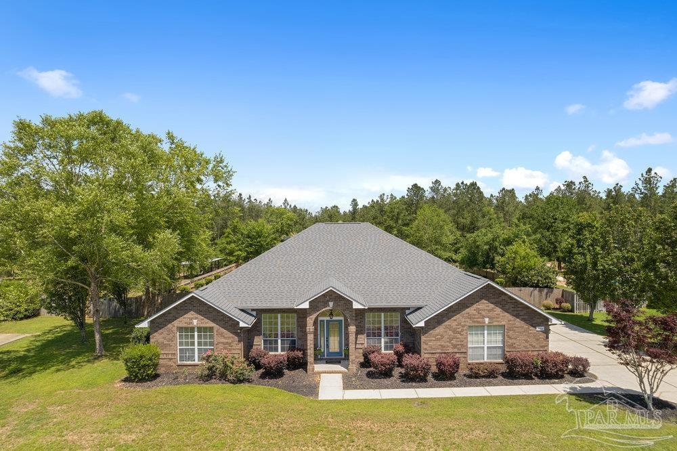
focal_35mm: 22
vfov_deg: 57.2
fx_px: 414
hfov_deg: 78.6
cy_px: 226
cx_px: 338
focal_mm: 8.38
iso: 100
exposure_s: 1/125
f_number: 2.8
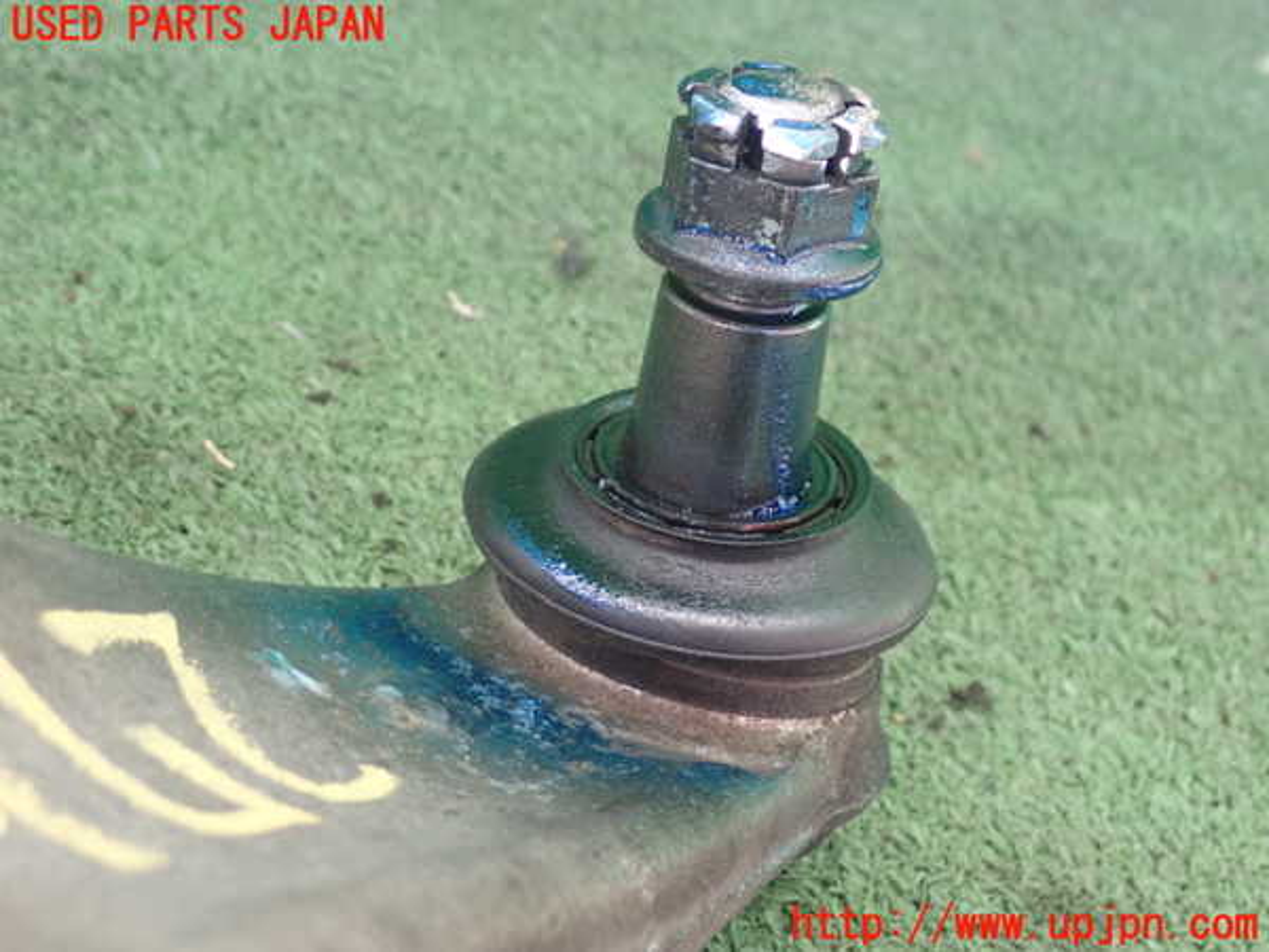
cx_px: 634
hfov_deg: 38.9
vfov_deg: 29.7
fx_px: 1796
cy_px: 476
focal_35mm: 49
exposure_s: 1/60
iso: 800
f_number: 3.2
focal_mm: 8.99
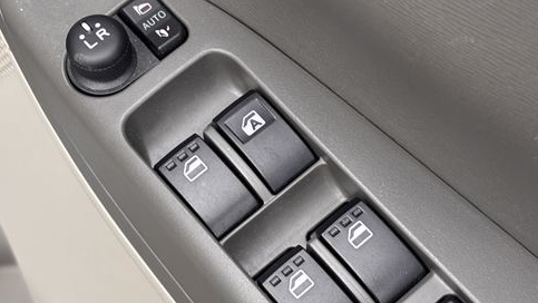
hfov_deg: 28.2
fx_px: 1070
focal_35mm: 75
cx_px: 247
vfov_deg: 16.1
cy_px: 194
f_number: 1.6
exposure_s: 1/60
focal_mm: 5.96
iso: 64
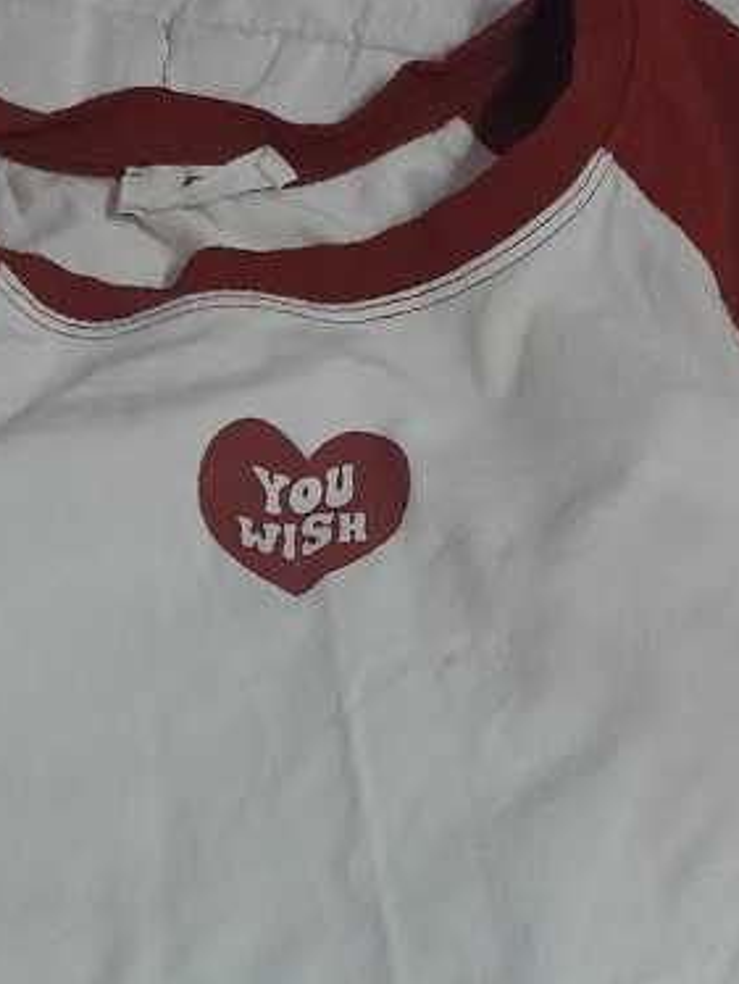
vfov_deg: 24.9
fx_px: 2132
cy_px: 955
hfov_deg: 19.7
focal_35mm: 75
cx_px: 358
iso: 320
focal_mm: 3.98
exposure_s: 1/33
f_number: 1.8
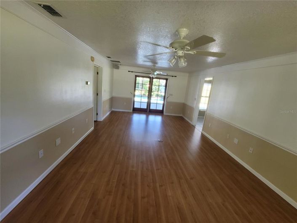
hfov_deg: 106.2
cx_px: 148
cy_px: 112
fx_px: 111
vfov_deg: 89.9
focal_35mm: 13
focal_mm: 2.2
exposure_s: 1/60
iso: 400
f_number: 2.2
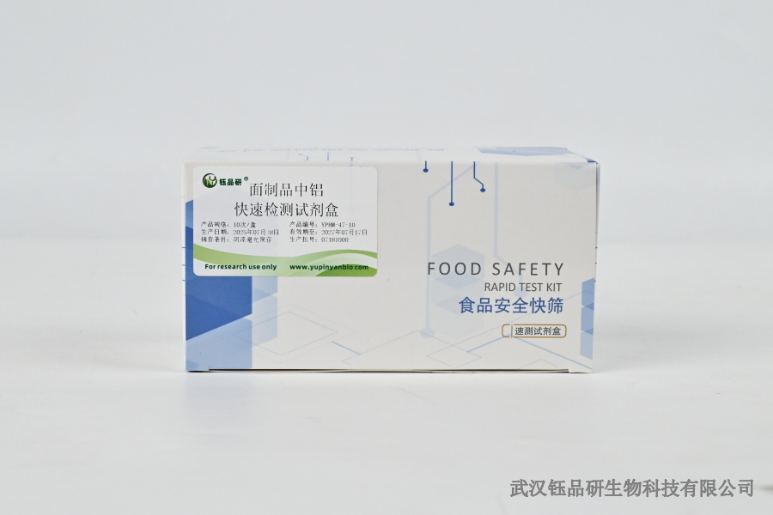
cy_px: 258
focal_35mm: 75
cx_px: 386
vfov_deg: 18.2
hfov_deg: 27.0
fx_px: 1610
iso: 800
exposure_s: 1/160
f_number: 11
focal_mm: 50
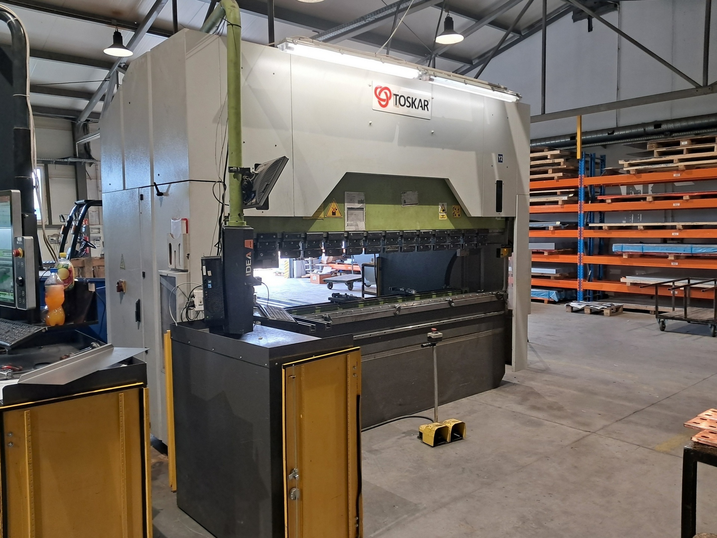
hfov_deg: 65.3
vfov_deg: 51.4
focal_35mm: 27
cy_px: 269
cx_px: 358
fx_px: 559
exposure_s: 1/50
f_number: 1.8
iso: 200
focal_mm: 4
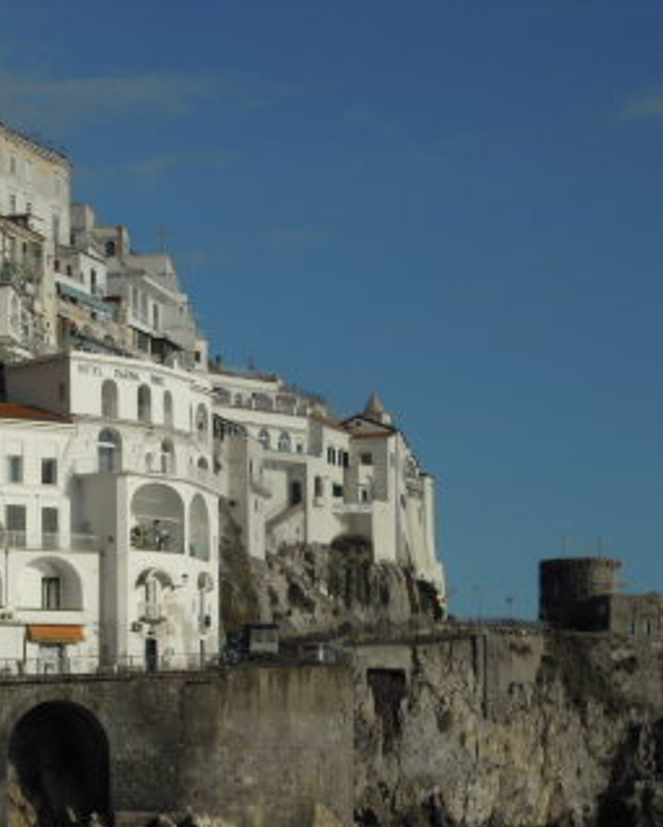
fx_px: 2596
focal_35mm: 106
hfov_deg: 14.1
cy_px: 619
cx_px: -114
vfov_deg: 18.0
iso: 100
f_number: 7.4
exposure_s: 1/640
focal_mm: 9.6
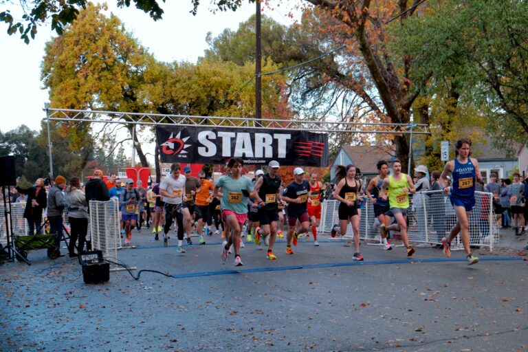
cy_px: 176
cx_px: 264
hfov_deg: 35.6
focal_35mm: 56
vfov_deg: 24.2
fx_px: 821
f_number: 4.5
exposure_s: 1/125
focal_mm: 37.4
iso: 250
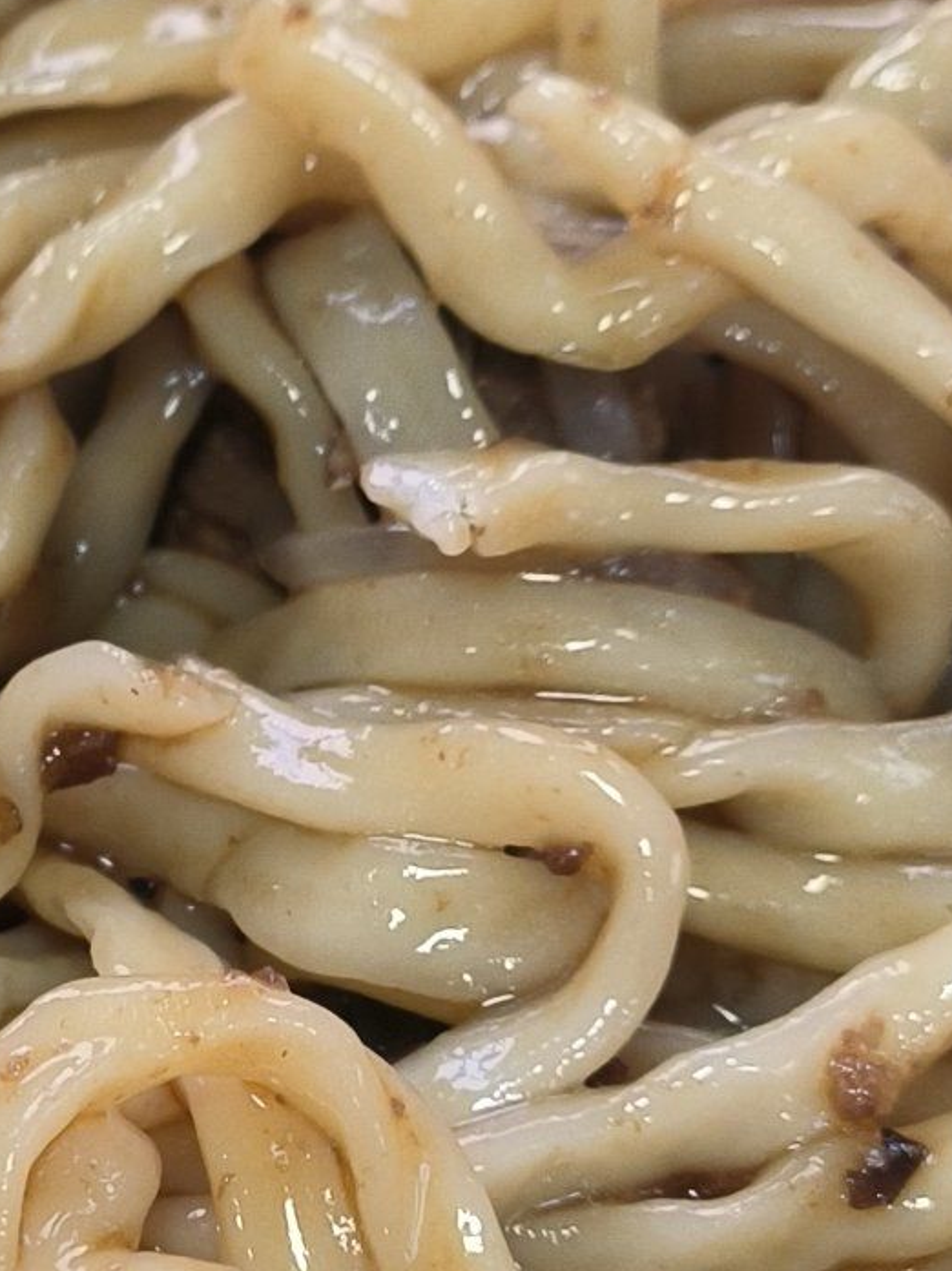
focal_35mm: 98
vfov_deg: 20.0
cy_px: 639
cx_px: 9
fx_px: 3597
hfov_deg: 14.8
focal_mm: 4.71
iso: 496
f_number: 1.79
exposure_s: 1/50.3
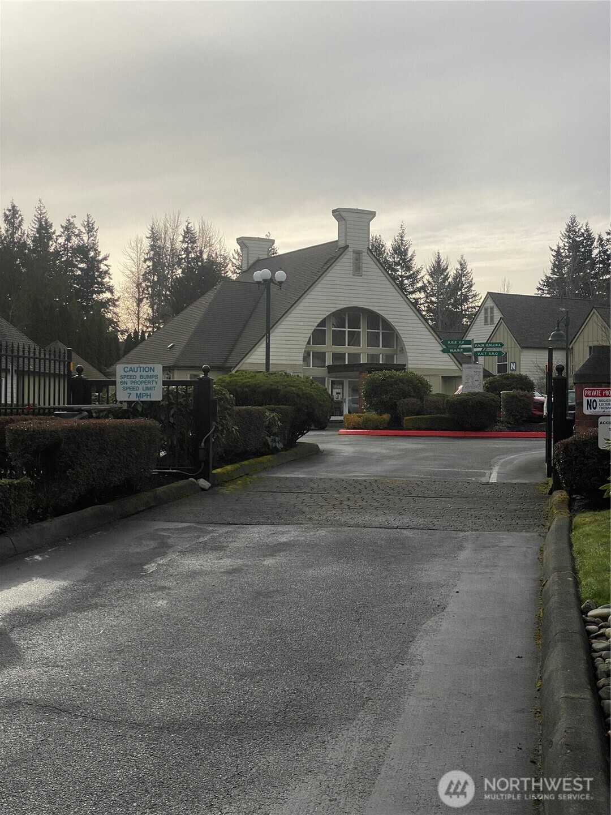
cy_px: 408
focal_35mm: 52
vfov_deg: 36.8
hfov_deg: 28.0
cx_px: 306
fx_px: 1224
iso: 20
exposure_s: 1/2660
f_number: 2
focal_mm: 6
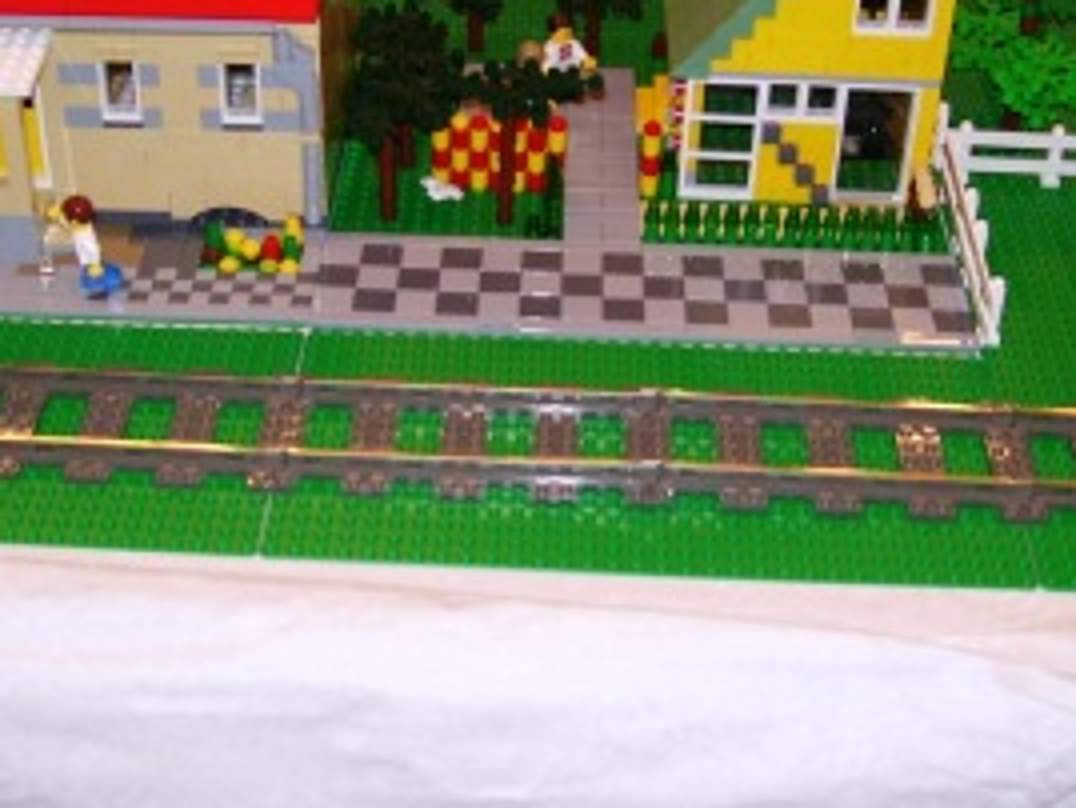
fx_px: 1866
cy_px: 344
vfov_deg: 24.4
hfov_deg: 32.1
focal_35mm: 60
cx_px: 440
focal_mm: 6
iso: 80
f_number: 2.7
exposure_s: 1/60
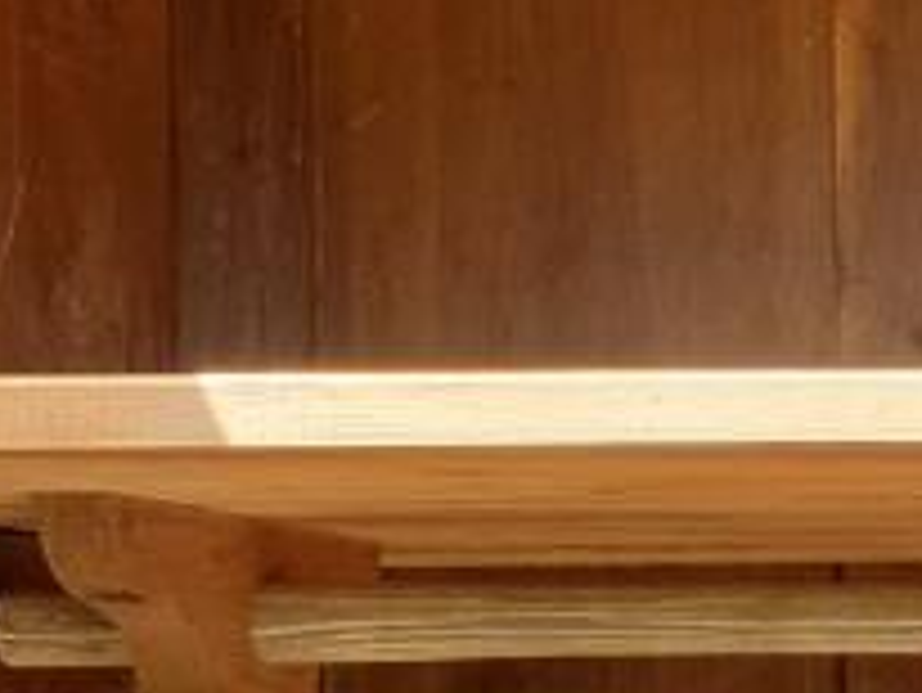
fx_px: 3465
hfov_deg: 13.0
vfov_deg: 11.1
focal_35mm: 130
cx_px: 1884
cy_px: 914
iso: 50
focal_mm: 4.3
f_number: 2.4
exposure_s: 1/214
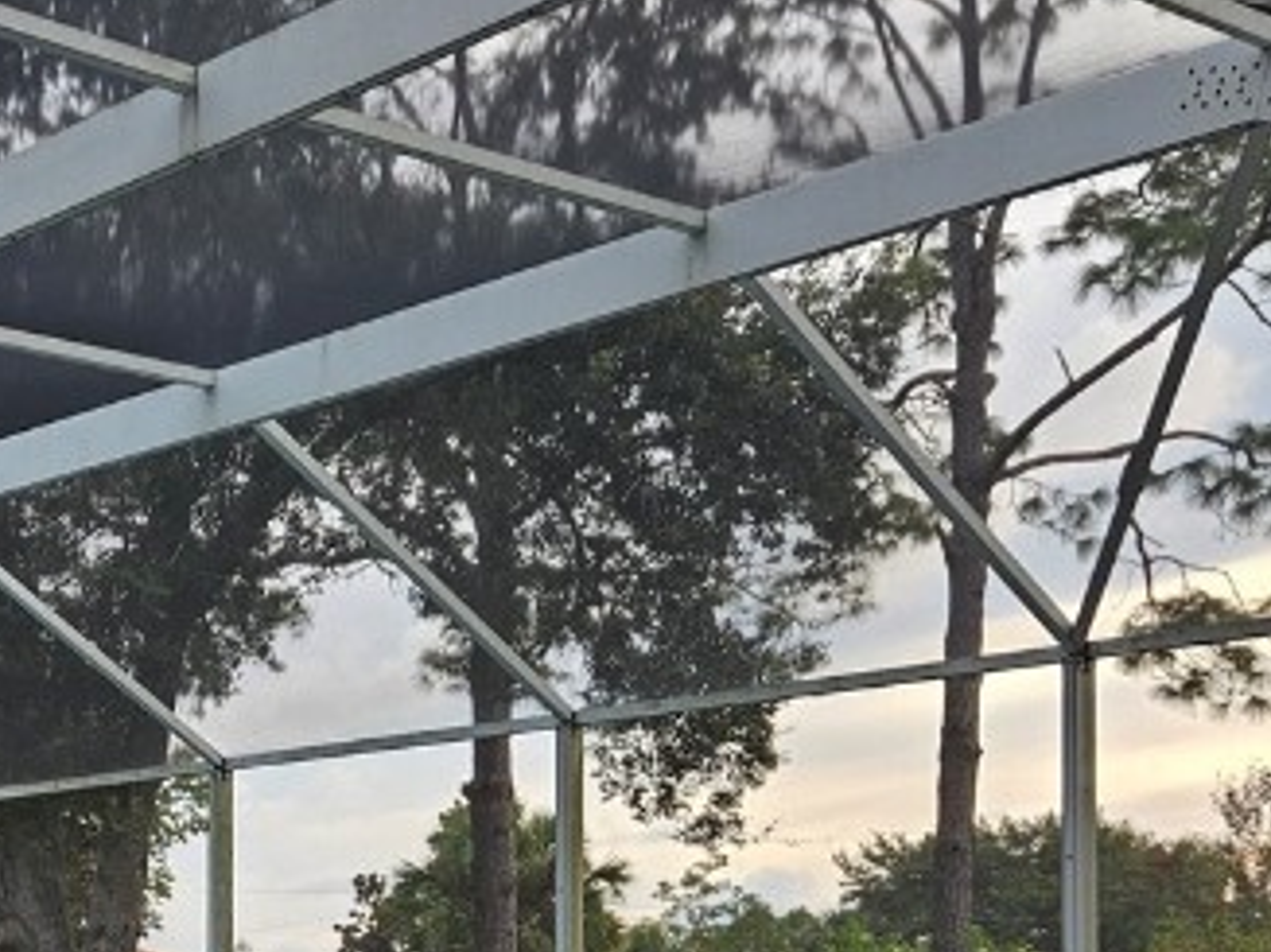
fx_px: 2643
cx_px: 35
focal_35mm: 72
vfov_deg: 19.8
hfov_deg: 25.8
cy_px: 975
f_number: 1.8
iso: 25
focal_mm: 5.4
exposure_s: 1/135
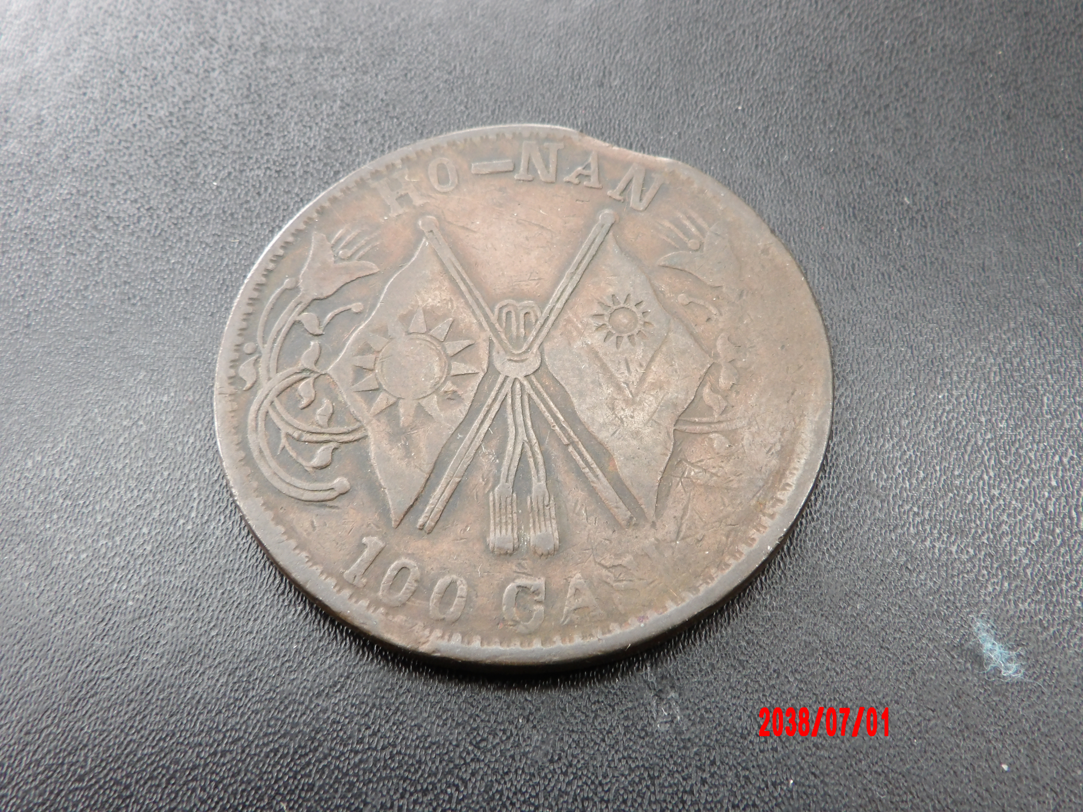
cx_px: 542
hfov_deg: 44.8
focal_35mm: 42
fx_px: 1314
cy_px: 406
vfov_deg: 34.3
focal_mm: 7.6
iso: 200
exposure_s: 1/15
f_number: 4.9
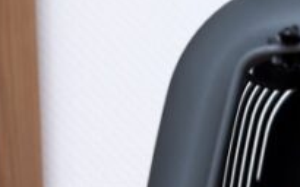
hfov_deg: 11.1
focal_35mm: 178
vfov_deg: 7.1
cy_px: 399
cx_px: 502
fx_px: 1455
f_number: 5.6
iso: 200
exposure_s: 1/200
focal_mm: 35
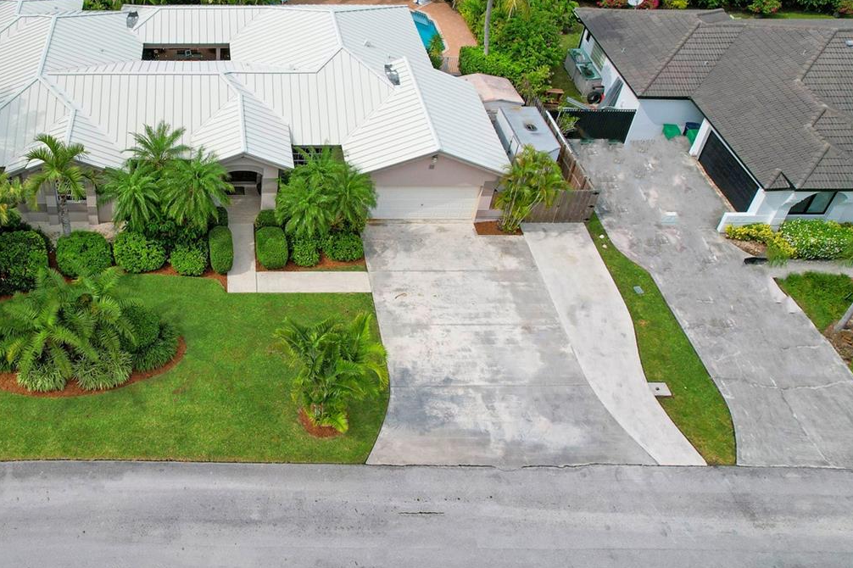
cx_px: 200
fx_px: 829
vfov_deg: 37.5
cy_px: 202
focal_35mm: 35
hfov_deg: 51.8
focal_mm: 8.38
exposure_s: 1/2500
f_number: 2.8
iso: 110
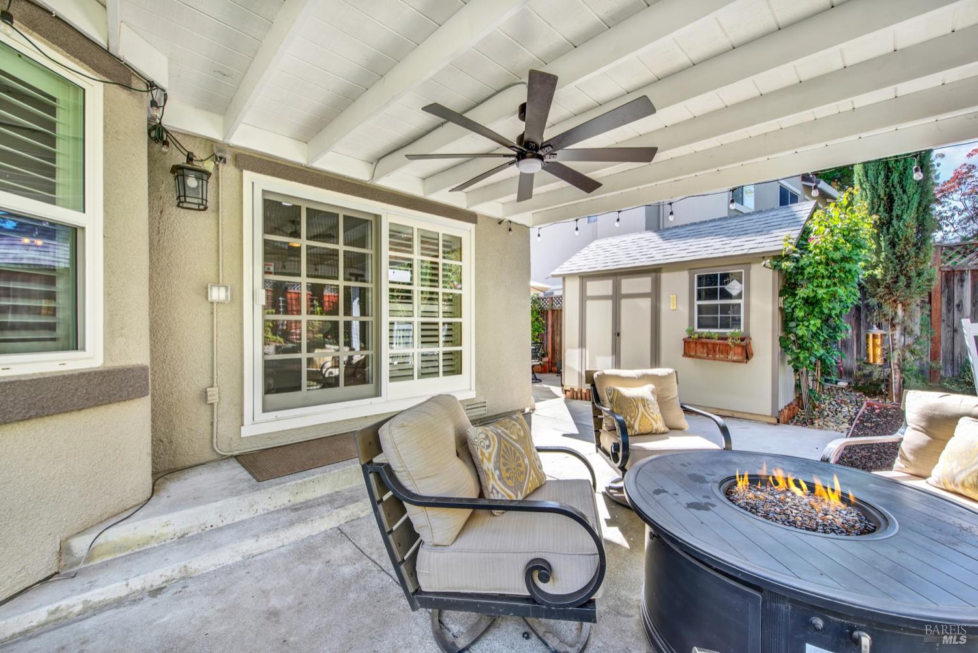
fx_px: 381
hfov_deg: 104.2
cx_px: 489
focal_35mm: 14
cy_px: 326
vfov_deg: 81.3
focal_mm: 14
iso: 100
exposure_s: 1/20
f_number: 14
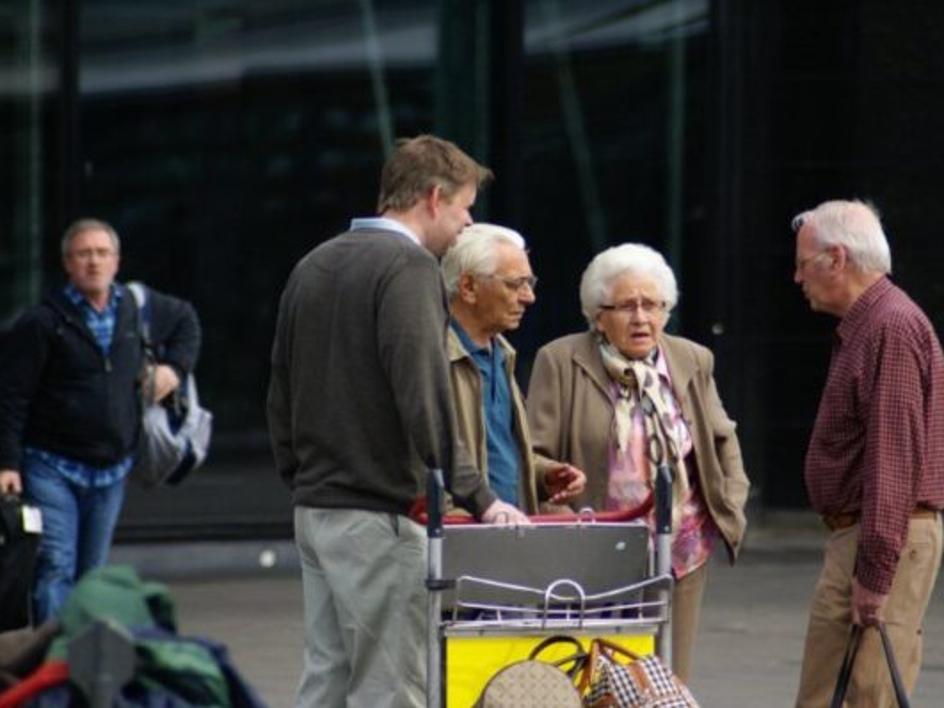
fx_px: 13332
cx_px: 523
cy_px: 355
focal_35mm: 489
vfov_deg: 3.0
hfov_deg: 4.1
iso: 160
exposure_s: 1/500
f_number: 5.6
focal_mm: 300
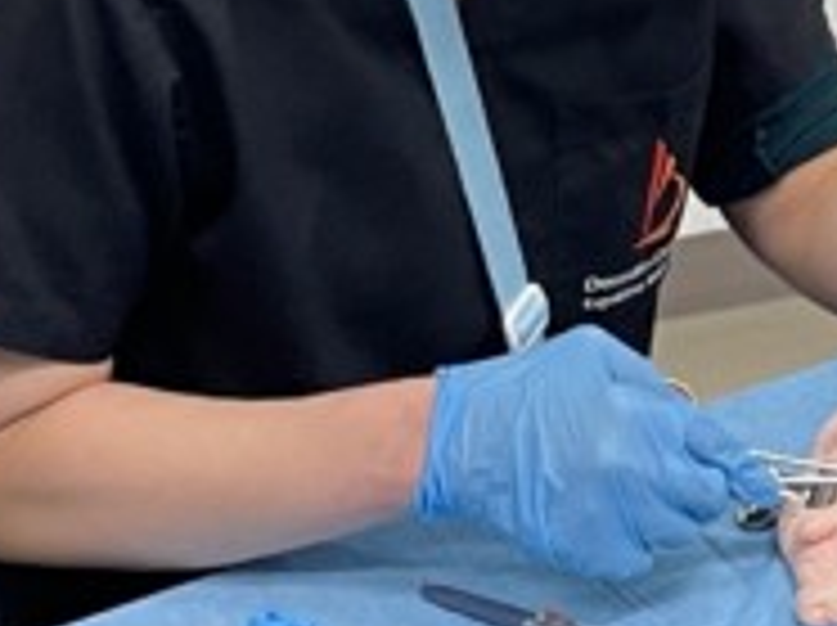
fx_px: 4323
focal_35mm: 179
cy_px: -144
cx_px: 1012
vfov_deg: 8.2
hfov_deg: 10.9
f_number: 1.6
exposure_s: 1/60
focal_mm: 4.2
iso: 125
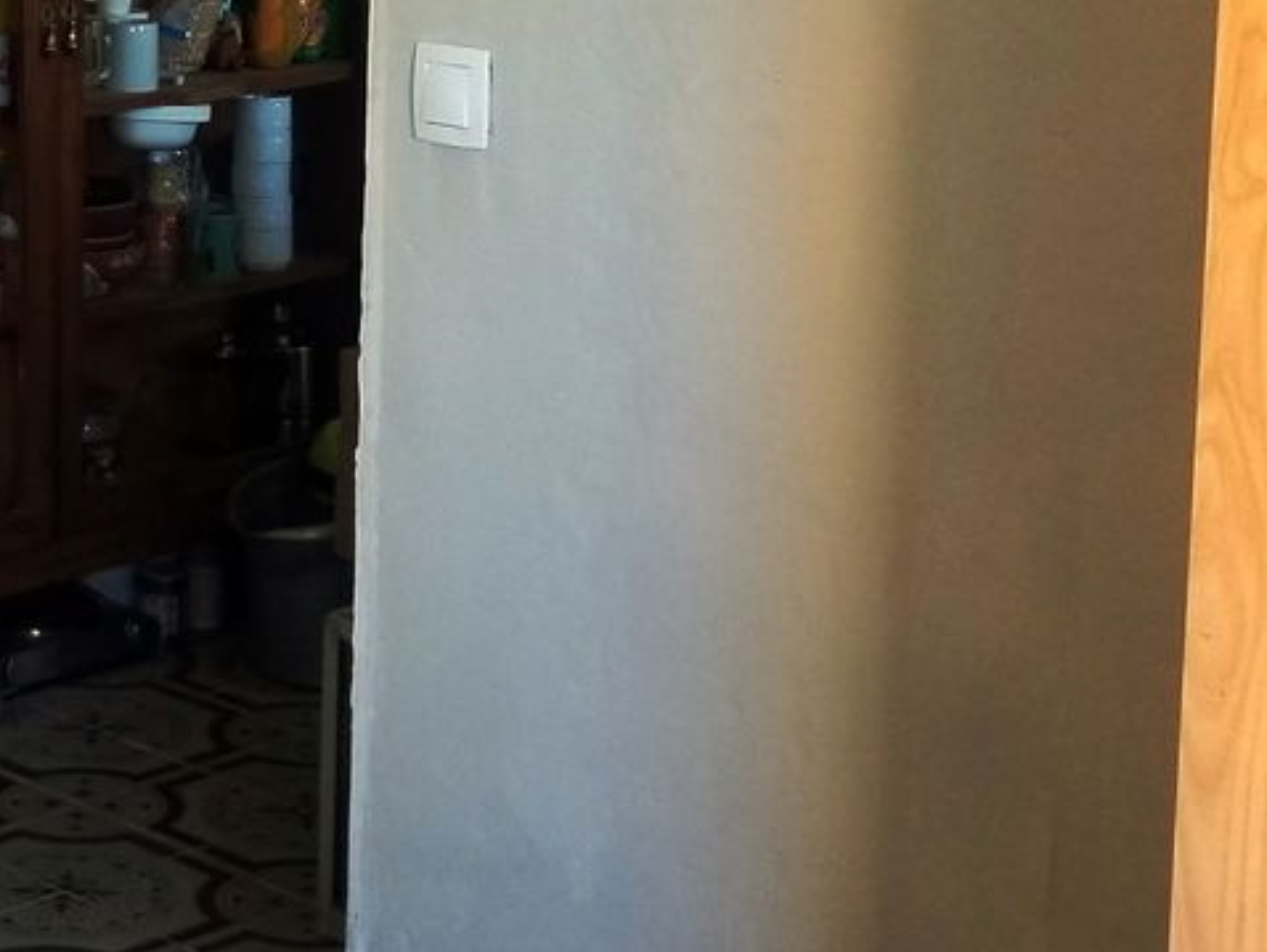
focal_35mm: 87
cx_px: 209
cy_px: 21
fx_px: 3186
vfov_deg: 16.7
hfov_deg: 22.1
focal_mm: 4.25
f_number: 1.7
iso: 100
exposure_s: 1/50
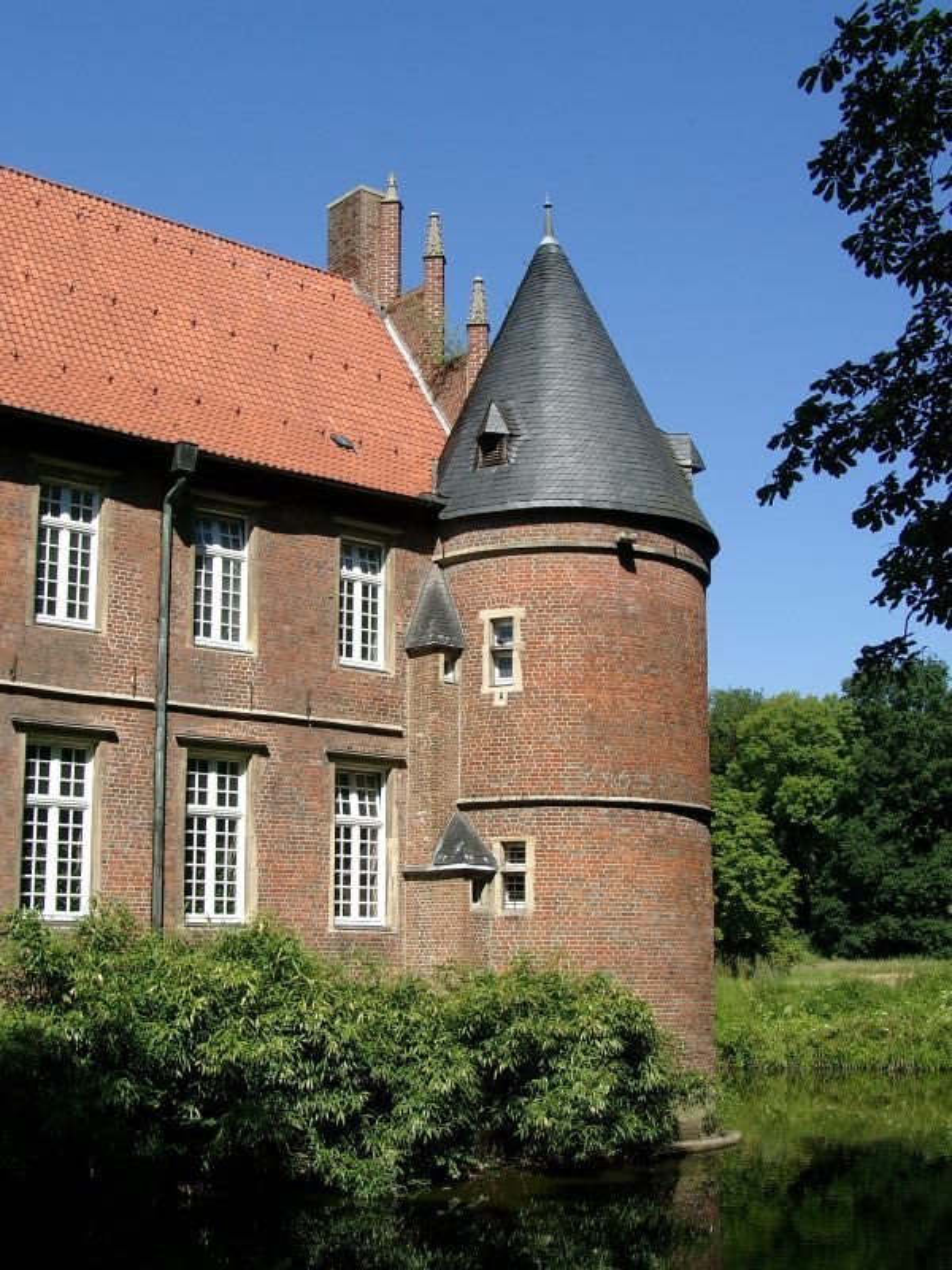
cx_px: 476
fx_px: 1650
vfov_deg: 42.1
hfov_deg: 32.2
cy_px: 635
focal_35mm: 45
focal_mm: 9.29
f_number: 4
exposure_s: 1/661
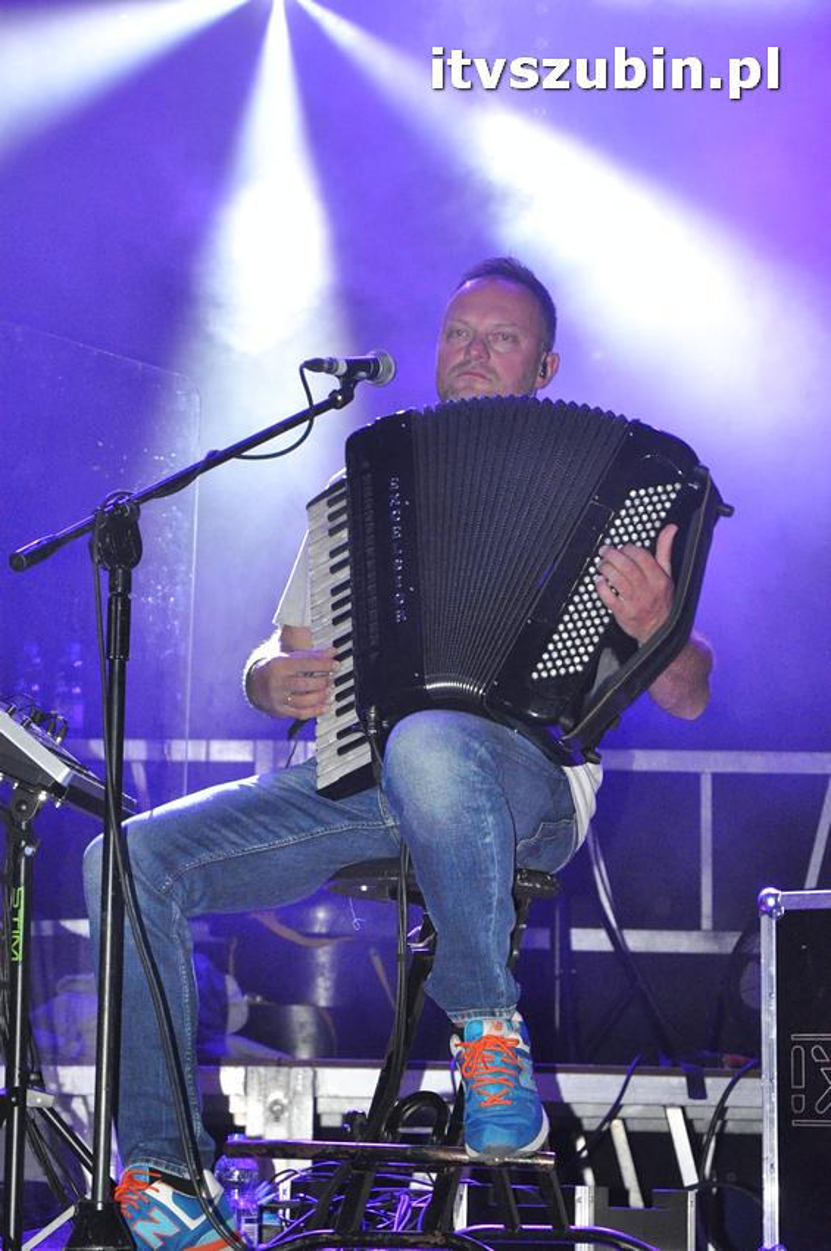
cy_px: 626
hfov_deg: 13.0
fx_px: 3643
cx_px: 416
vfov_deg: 19.5
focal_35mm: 105
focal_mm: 70
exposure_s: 1/60
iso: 3200
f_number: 5.6
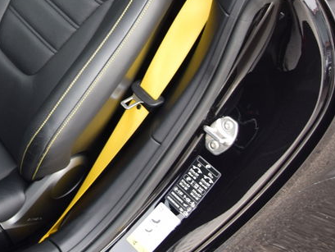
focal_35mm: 126
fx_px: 1222
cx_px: -35
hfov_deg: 15.2
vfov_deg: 11.6
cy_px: 7
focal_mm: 35
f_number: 5.6
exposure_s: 1/125
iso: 400
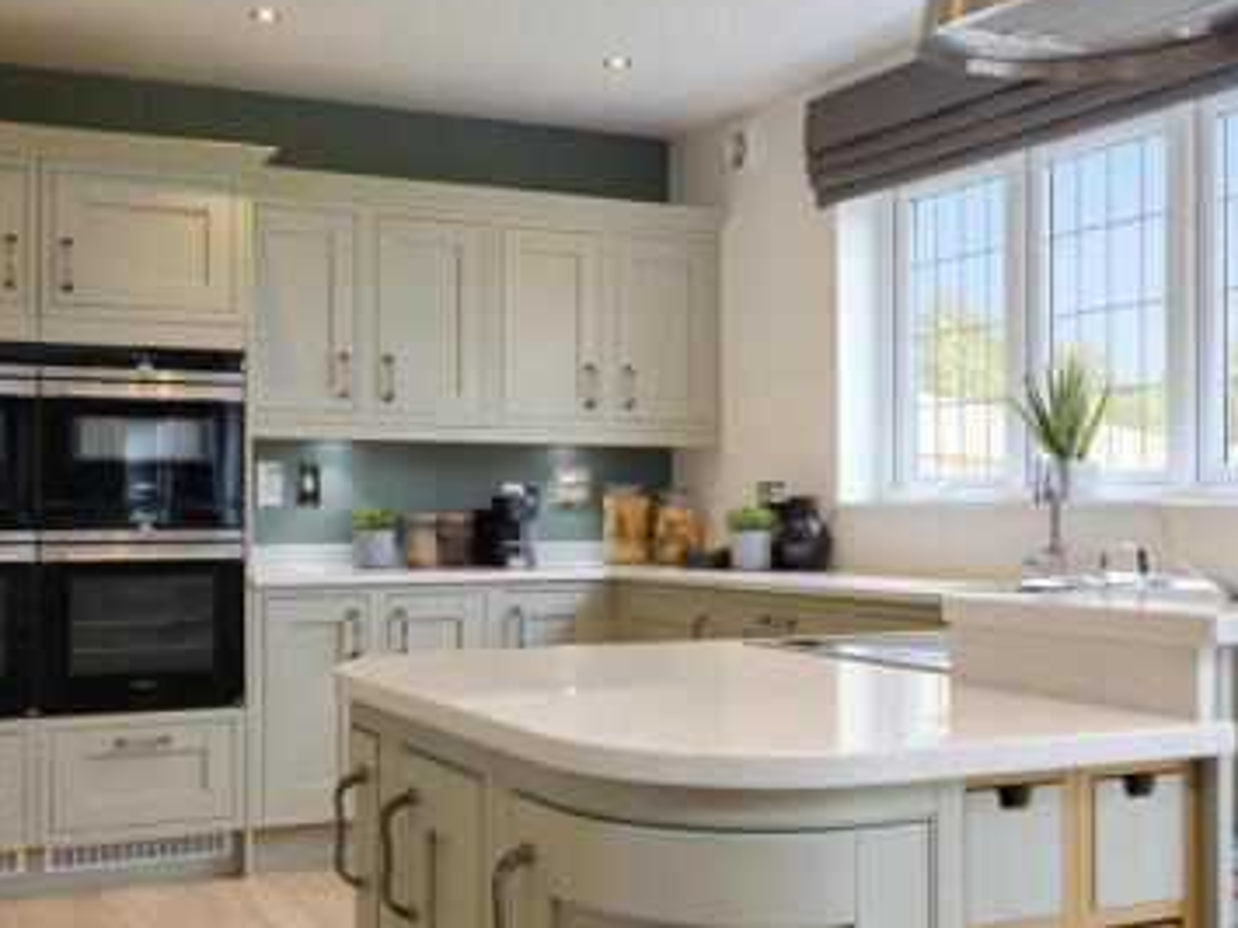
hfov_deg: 45.5
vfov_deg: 35.1
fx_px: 1466
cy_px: 490
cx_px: 476
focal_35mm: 41
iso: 200
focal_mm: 32
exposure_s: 1/10
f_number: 7.1
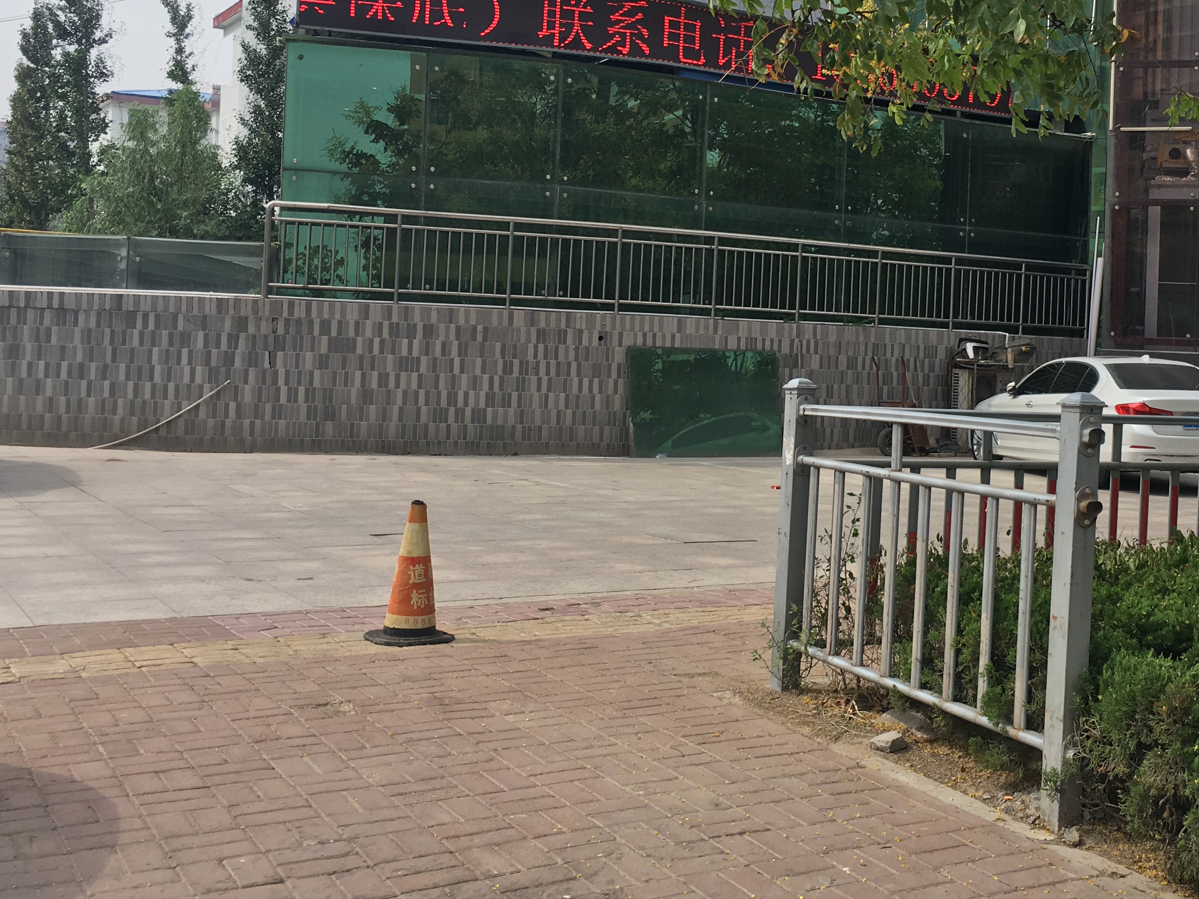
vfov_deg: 33.4
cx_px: 777
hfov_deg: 43.4
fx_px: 1489
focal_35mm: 43
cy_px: 317
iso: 25
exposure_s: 1/845
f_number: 2.2
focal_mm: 4.15
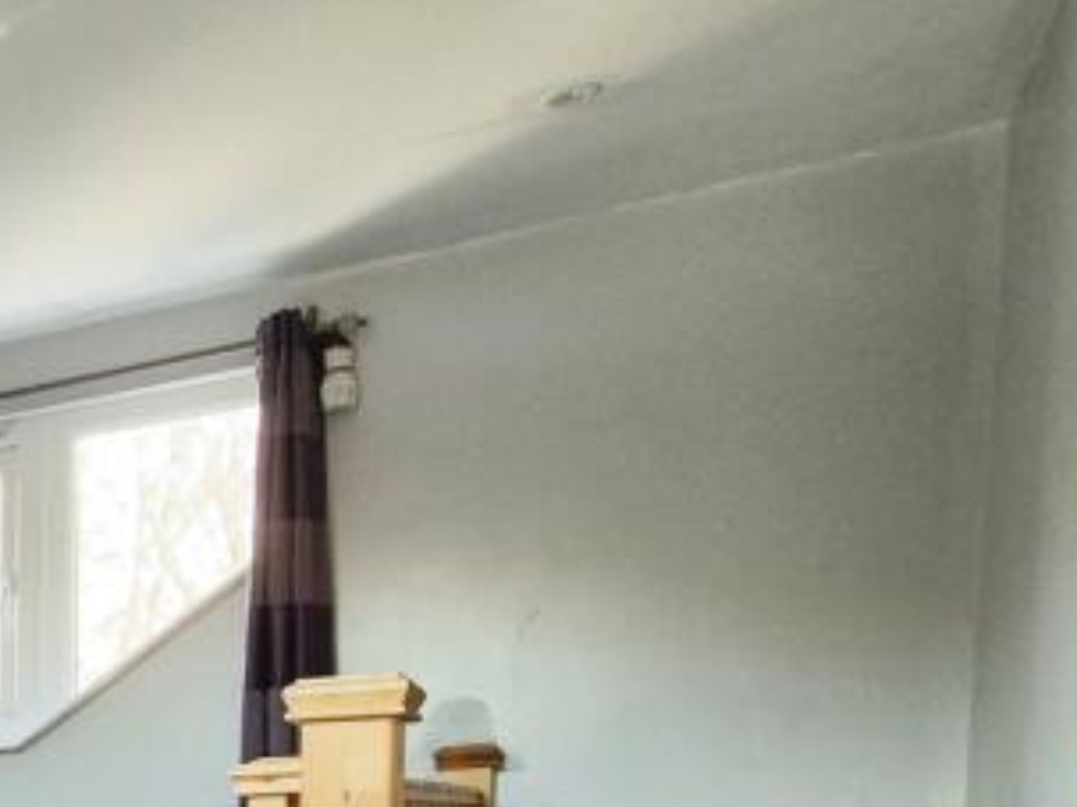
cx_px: -427
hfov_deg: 30.4
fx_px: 1368
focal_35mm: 44
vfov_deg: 27.9
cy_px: 1013
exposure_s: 1/50
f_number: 2.2
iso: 100
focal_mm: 2.2
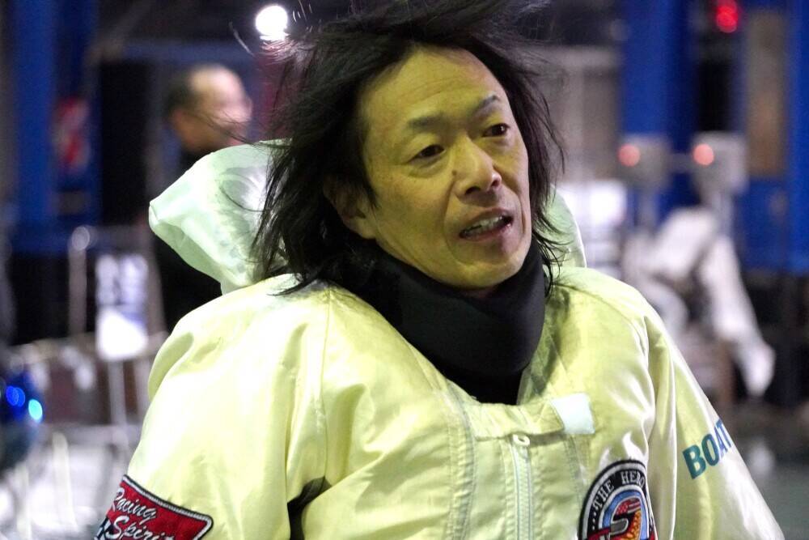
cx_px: 404
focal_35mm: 225
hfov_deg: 9.1
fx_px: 5057
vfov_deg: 6.1
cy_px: 270
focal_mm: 150
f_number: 6.3
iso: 10000
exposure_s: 1/320
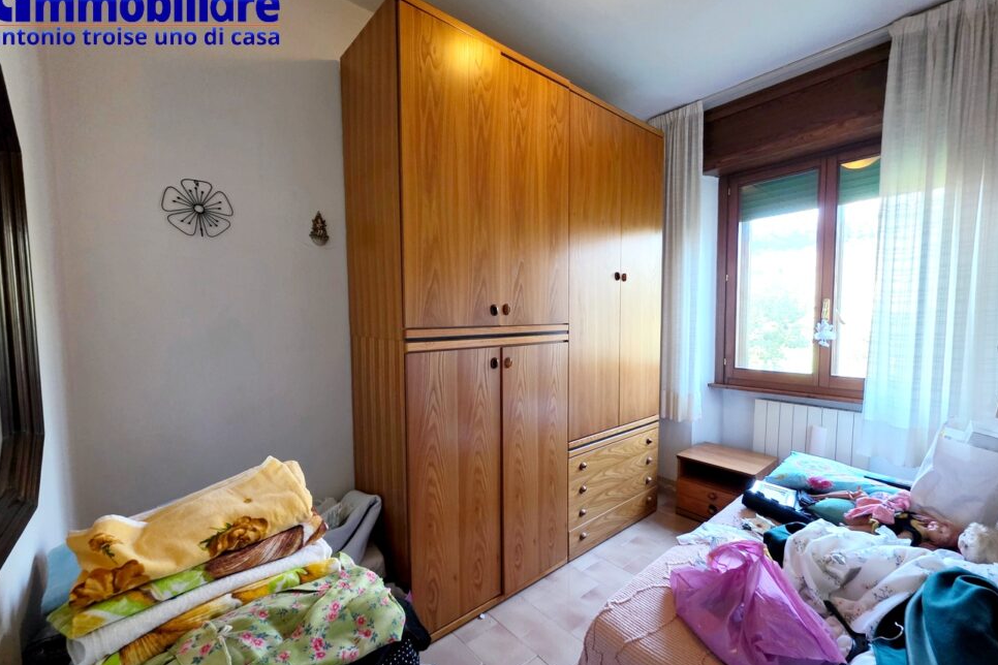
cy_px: 348
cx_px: 495
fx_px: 388
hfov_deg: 104.3
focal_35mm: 14
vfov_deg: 81.2
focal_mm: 2.2
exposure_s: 1/50
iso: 500
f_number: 1.9
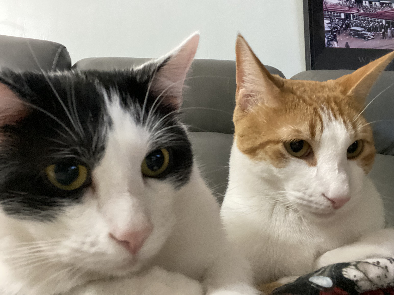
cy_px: 148
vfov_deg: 46.8
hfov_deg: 60.0
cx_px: 197
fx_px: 341
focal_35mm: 30
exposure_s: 1/20
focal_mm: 2.71
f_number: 2.2
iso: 640
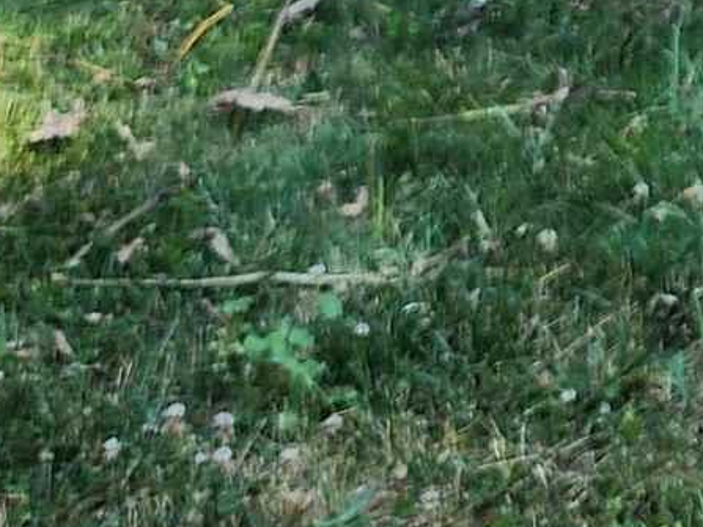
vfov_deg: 8.0
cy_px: -1071
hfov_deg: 12.0
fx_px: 3208
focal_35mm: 158
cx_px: 986
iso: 12
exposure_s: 1/225
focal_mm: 6.4
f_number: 1.8
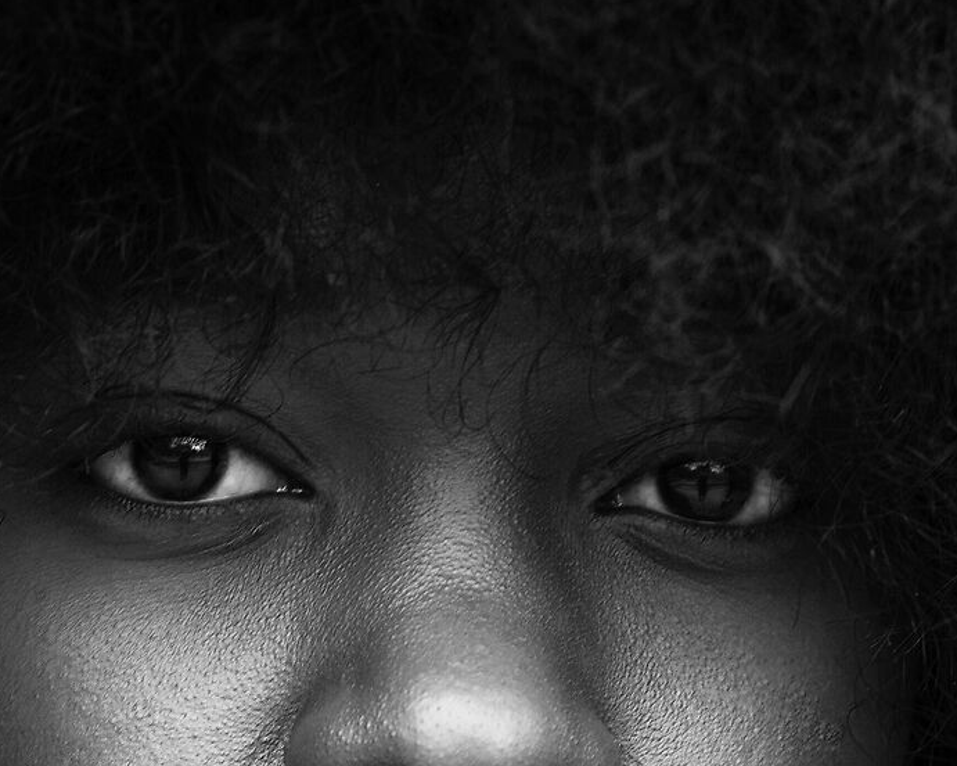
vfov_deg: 5.6
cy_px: 1022
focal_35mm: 277
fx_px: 7847
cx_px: 424
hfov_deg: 7.0
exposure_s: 1/60
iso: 500
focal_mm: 85
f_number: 4.5
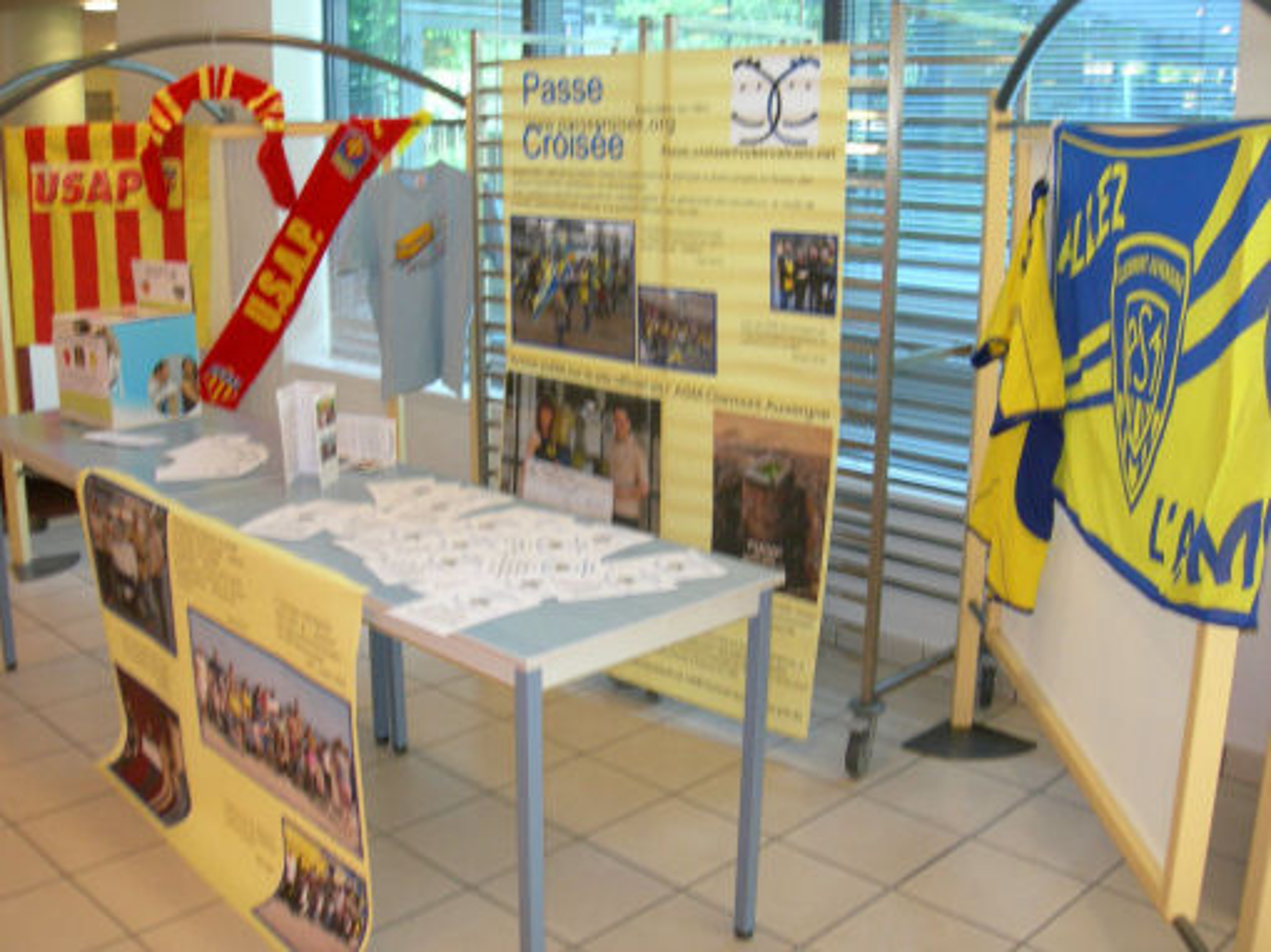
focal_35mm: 38
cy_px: 476
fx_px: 1395
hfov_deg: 49.0
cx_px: 636
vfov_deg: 37.7
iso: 168
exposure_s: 1/28.5
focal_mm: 7.8
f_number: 2.8
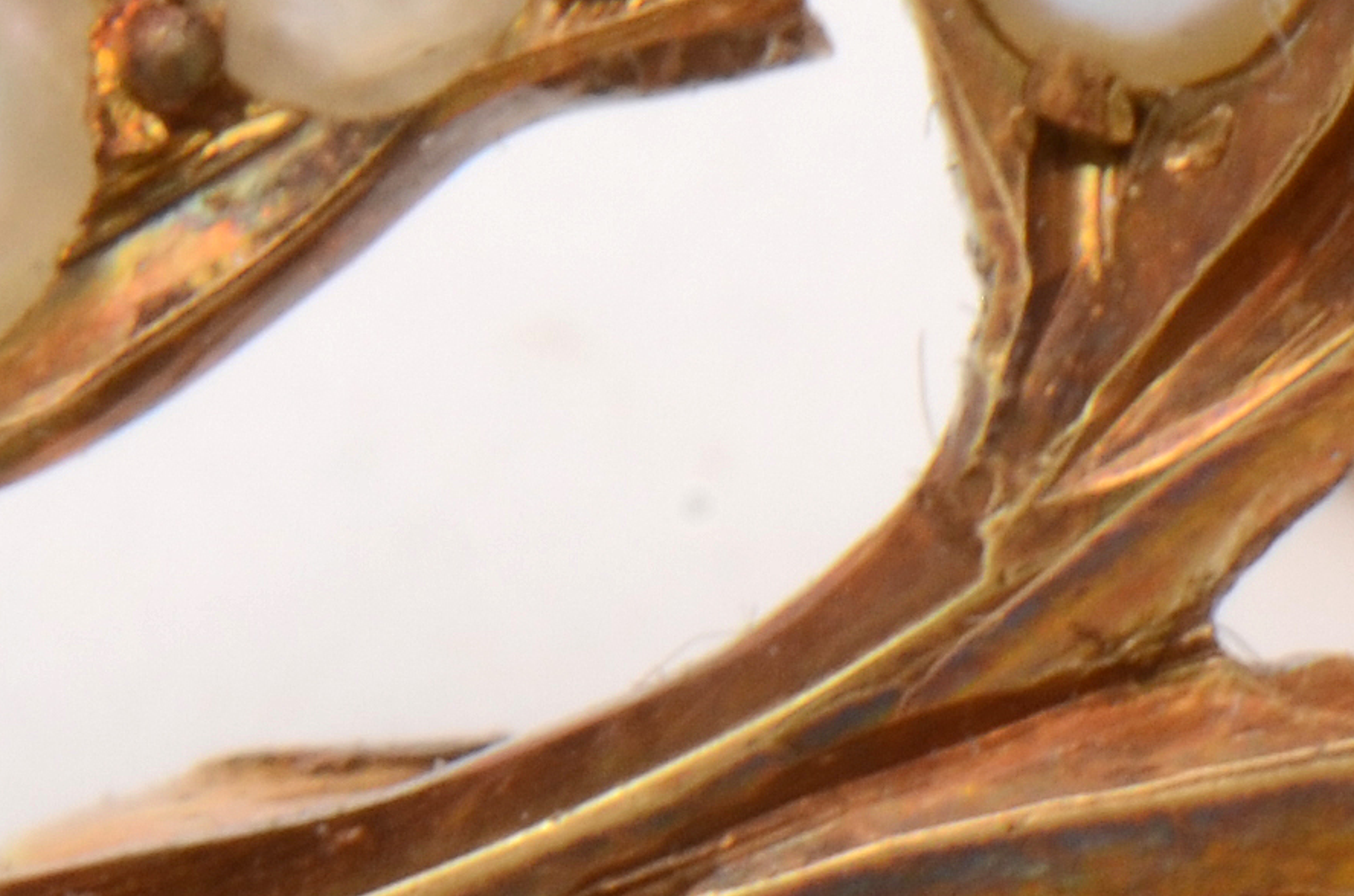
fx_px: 26563
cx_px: 770
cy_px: 684
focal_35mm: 708
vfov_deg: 1.9
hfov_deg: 2.9
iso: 160
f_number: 29
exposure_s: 1/125
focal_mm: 85
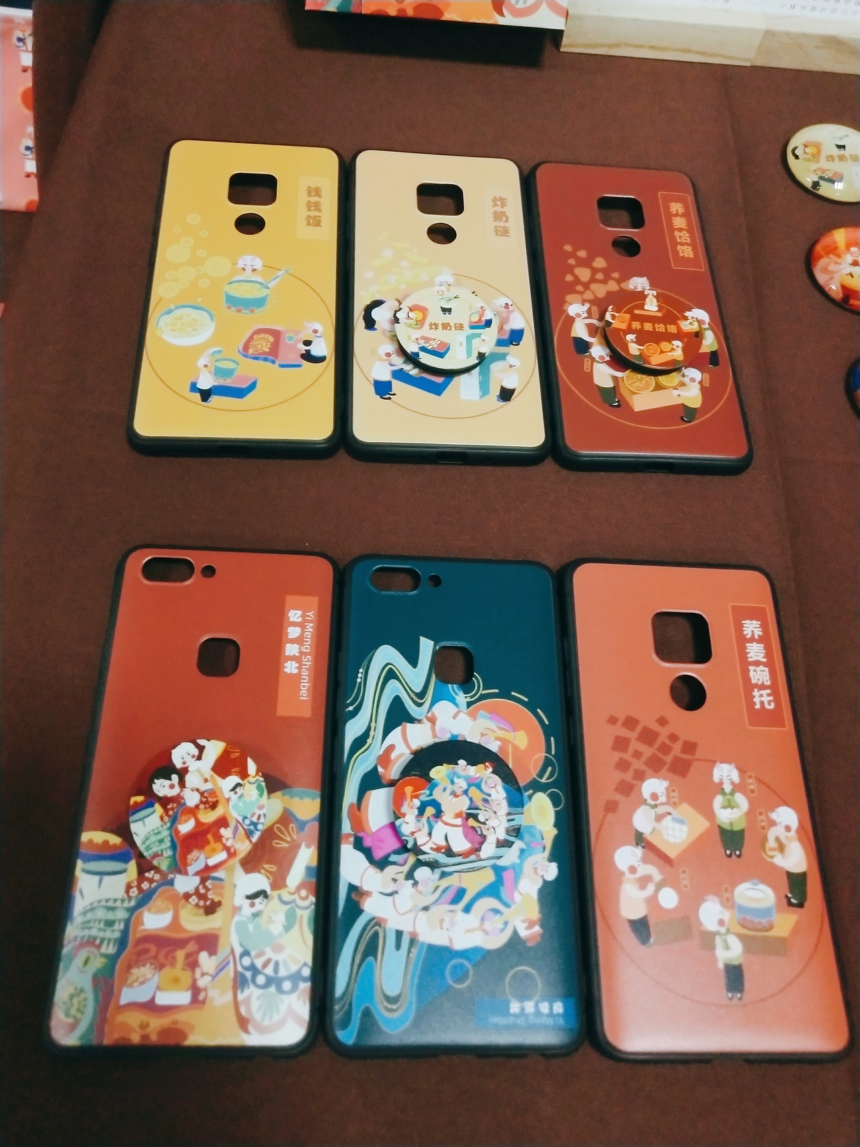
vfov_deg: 60.0
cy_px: 574
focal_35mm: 30
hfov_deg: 46.8
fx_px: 994
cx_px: 430
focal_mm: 3.95
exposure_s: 1/33.3
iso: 495
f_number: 1.8
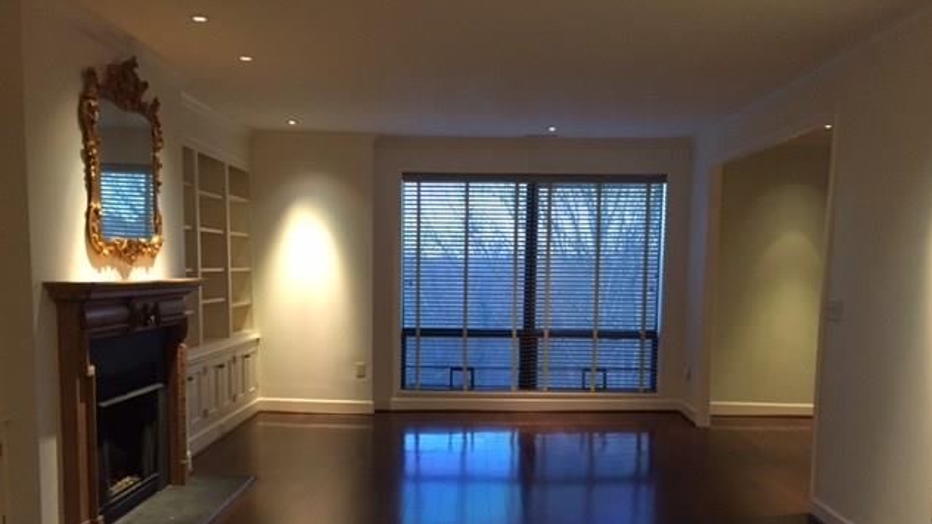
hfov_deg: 61.0
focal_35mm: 32
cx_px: 469
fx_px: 791
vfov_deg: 36.3
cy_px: 350
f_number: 2.2
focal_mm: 4.15
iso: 250
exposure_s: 1/24
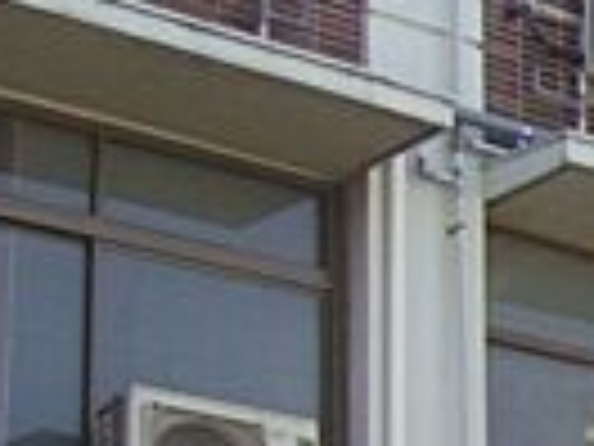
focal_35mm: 170
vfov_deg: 8.7
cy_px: 374
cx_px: 1377
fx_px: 2917
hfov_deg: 10.2
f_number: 5.6
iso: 80
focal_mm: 5.8
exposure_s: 1/125
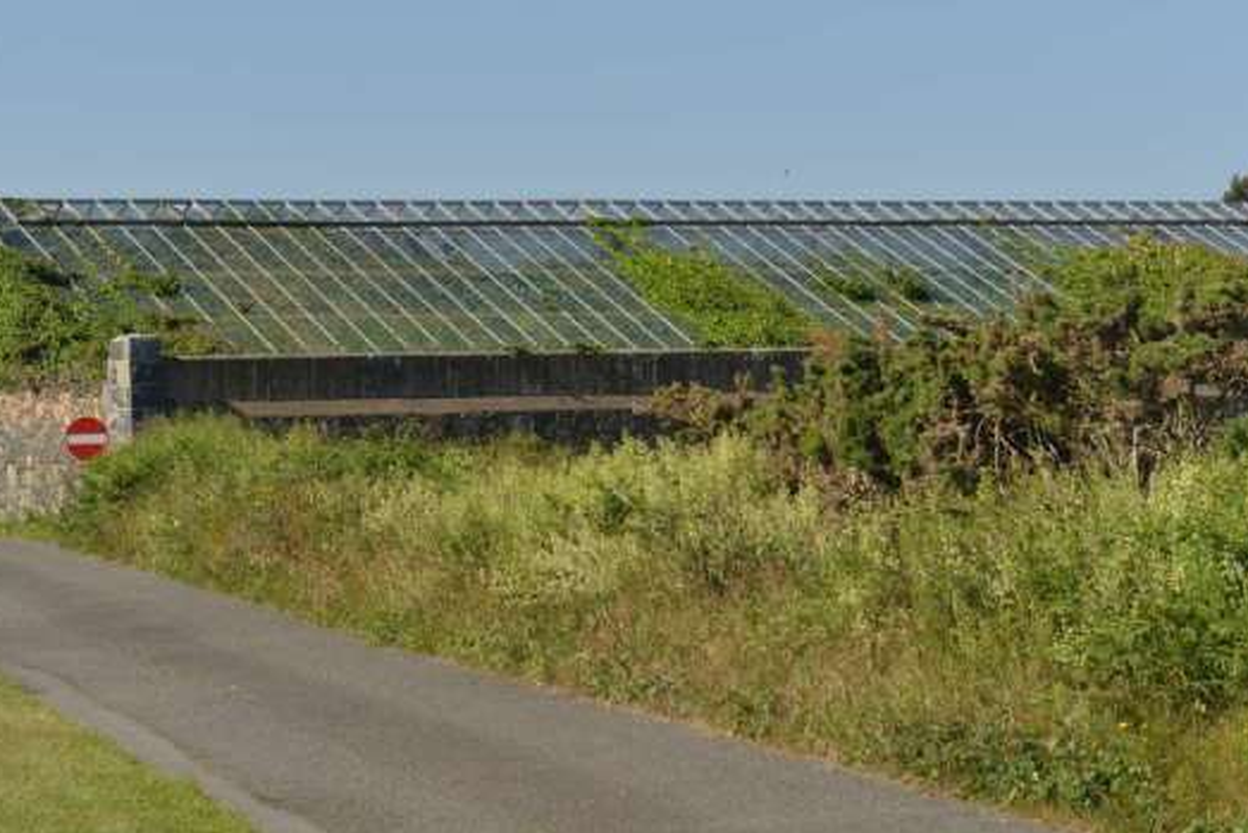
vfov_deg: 12.8
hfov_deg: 19.0
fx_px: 3710
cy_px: 215
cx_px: 403
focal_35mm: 107
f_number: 7.1
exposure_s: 1/640
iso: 125
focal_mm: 70
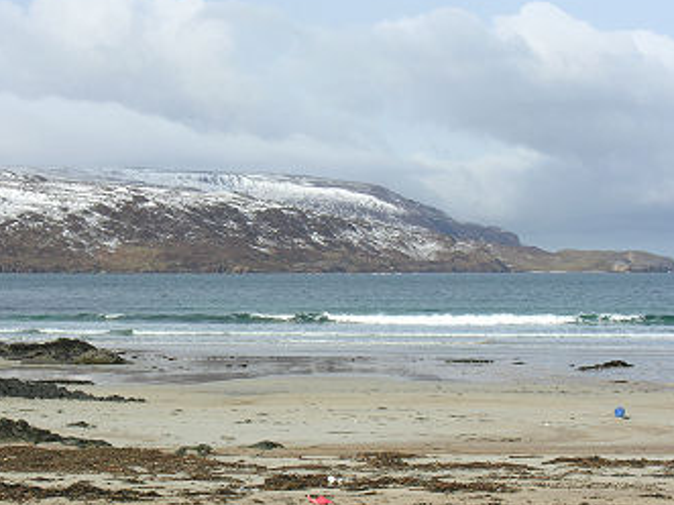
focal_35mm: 117
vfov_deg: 12.6
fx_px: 2277
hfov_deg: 16.8
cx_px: 259
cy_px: 297
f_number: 6.2
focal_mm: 21.8
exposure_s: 1/196
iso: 50
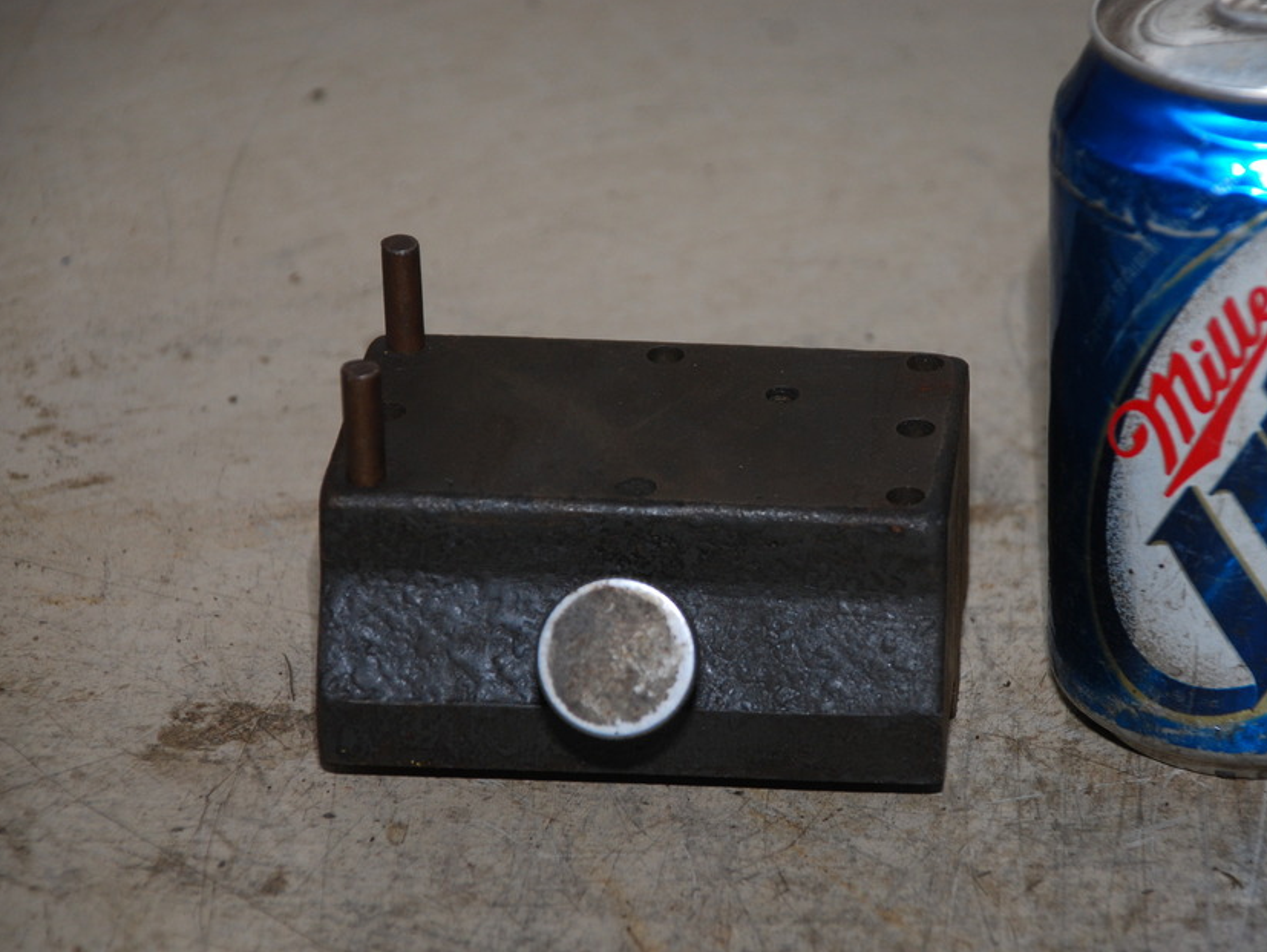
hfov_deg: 10.5
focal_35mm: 188
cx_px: 725
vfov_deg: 7.9
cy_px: 484
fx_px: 6869
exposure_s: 1/60
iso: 200
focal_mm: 105
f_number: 5.6
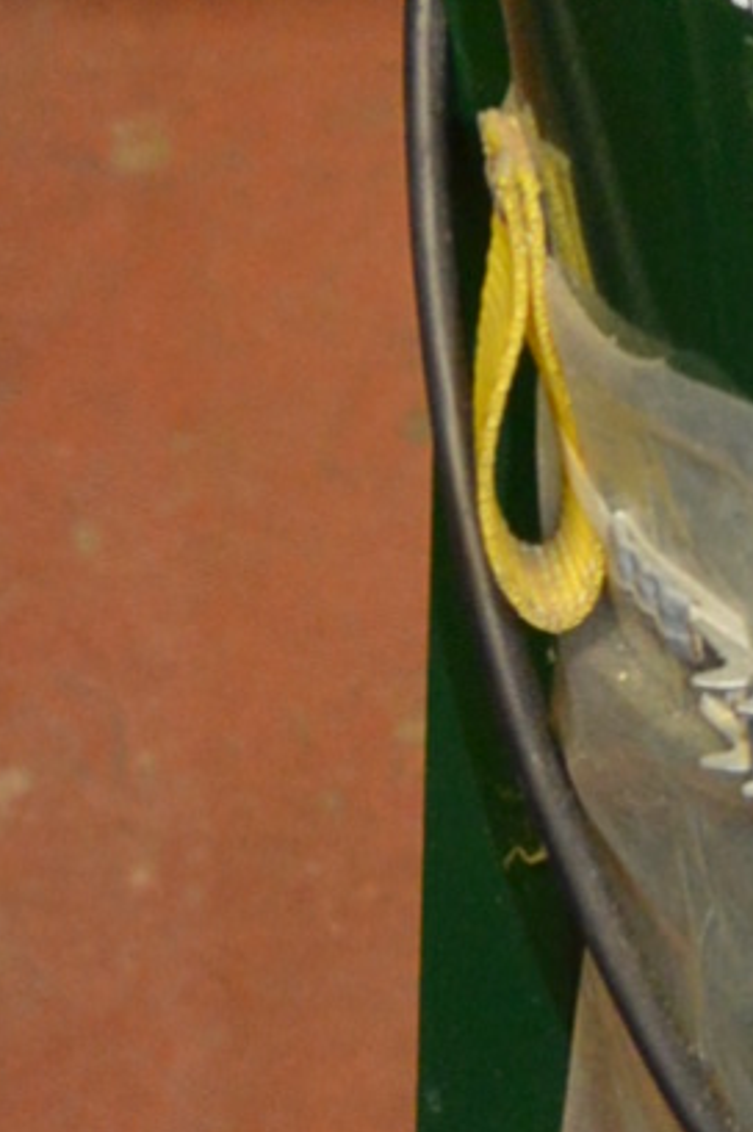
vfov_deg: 8.8
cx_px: 1838
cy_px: 1157
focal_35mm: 232
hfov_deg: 5.7
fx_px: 7281
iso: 1000
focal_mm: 21
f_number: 3.8
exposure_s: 1/60
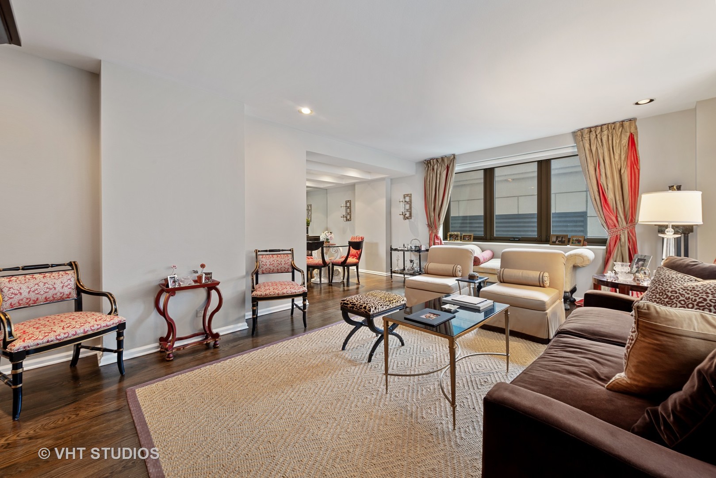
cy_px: 239
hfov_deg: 104.2
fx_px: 278
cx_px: 358
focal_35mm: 14
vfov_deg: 81.2
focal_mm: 14
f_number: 8
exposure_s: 4
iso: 100
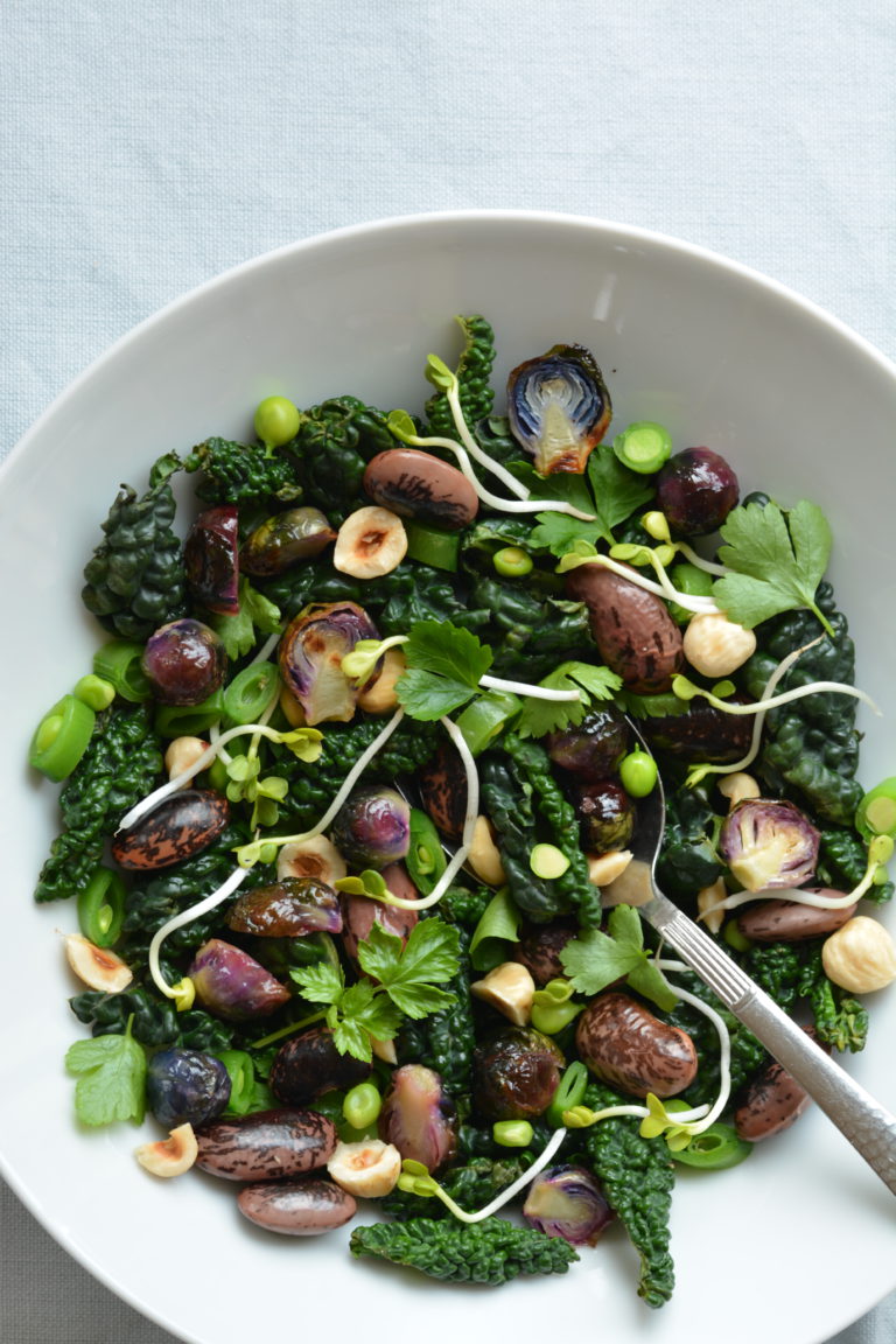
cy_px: 672
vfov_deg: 13.0
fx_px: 5880
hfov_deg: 8.7
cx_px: 448
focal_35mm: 158
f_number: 9
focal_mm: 105
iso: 100
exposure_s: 1/6
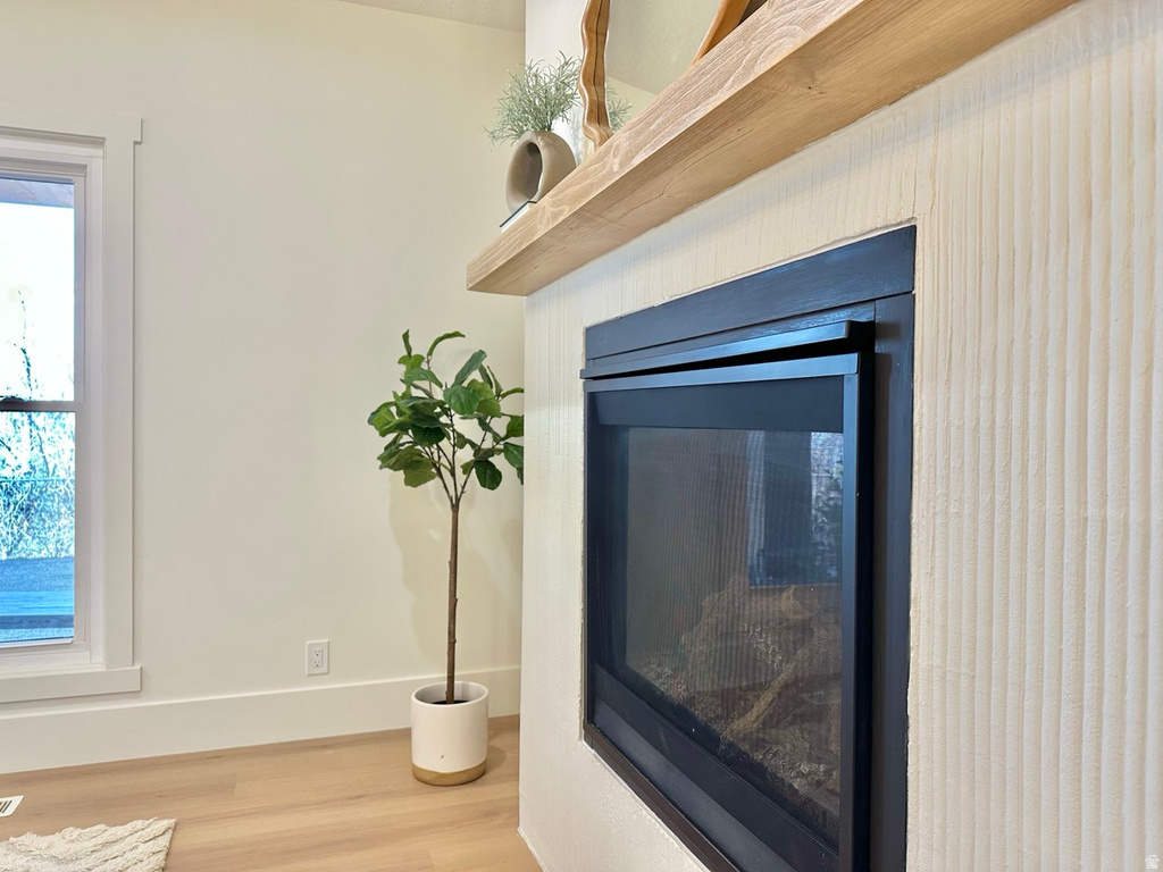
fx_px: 806
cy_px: 436
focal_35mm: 24
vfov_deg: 56.8
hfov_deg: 71.6
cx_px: 582
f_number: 1.78
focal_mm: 6.86
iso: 160
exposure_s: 1/120
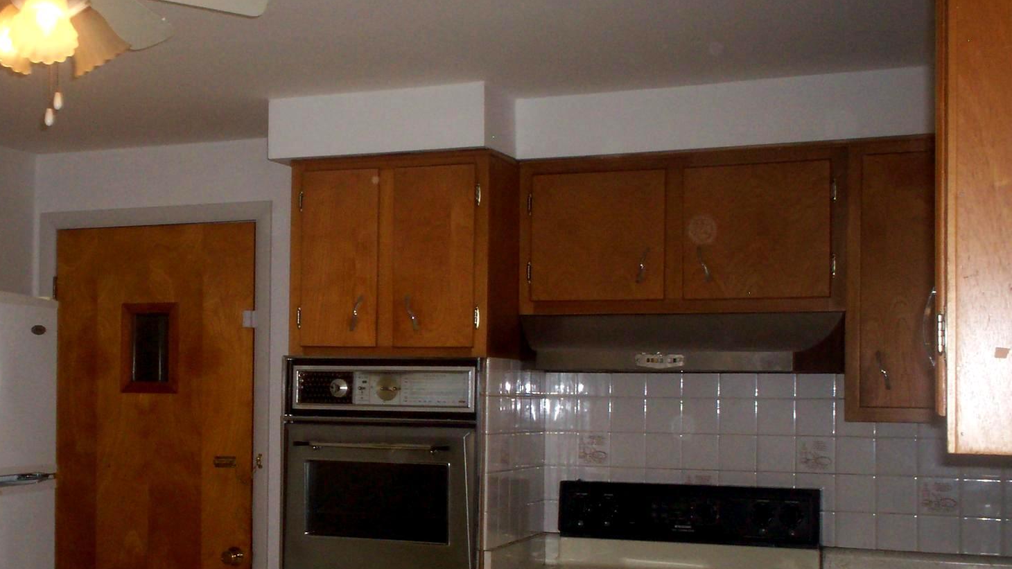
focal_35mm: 55
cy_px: 363
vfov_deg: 21.8
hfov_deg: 37.3
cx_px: 313
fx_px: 1476
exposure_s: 1/60
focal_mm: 6
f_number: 4.5
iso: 140
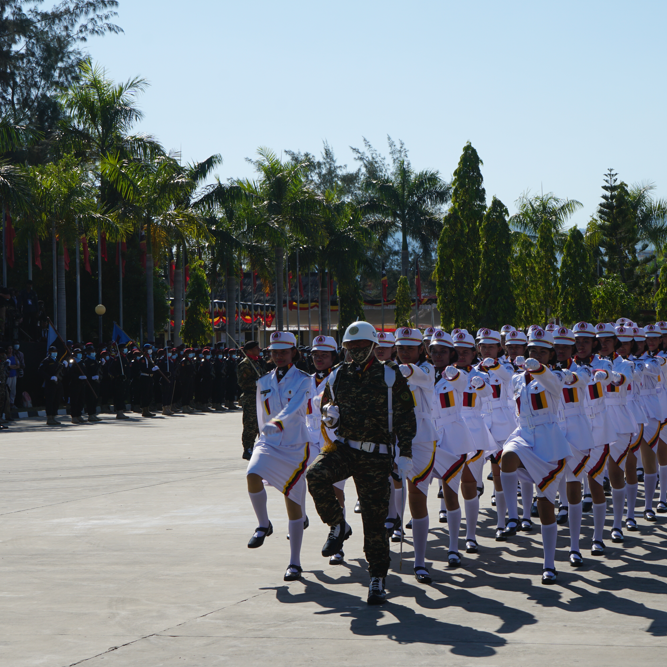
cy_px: 334
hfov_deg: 20.0
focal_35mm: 87
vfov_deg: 20.0
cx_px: 454
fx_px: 1889
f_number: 11
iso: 100
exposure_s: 1/250
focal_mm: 45
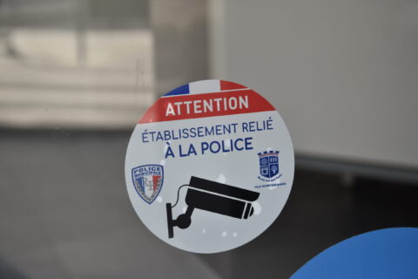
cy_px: 140
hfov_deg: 19.5
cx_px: 209
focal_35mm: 105
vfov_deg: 13.0
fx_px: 1219
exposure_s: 1/200
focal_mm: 70
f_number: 7.1
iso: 400
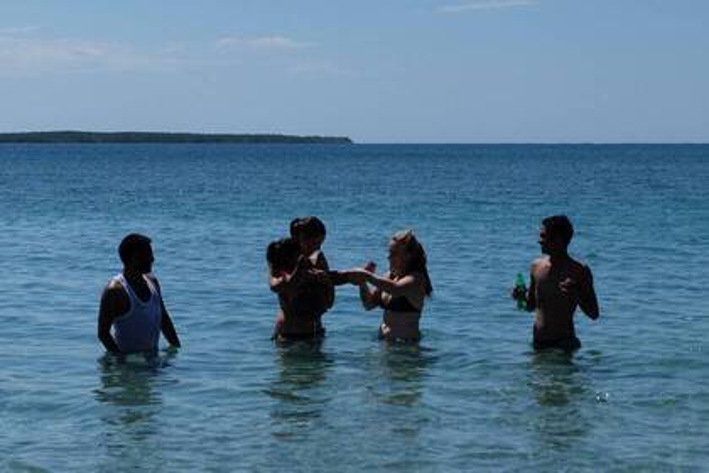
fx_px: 1477
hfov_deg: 27.0
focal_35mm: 75
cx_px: 354
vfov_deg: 18.2
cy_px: 236
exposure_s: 1/3800
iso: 400
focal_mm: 50
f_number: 5.6
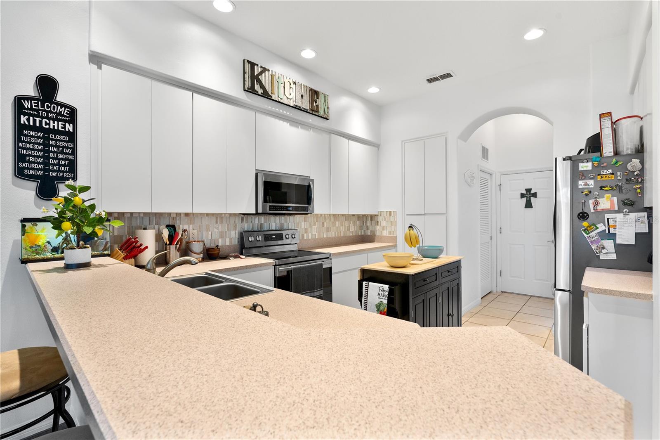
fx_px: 293
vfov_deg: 73.7
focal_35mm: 16
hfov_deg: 96.7
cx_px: 330
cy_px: 220
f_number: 8
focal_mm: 16
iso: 400
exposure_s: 1/2.5
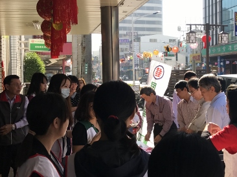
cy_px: 73
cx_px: 151
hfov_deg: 38.6
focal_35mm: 49
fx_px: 335
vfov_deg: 29.6
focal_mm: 3.99
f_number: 1.8
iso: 20
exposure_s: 1/805
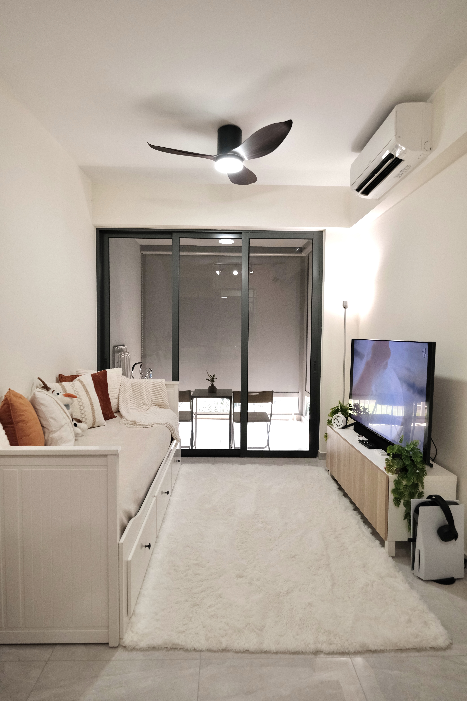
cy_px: 350
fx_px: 370
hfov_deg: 64.6
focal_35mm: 19
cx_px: 234
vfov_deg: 86.9
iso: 1600
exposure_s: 1/125
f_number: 4
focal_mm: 12.6
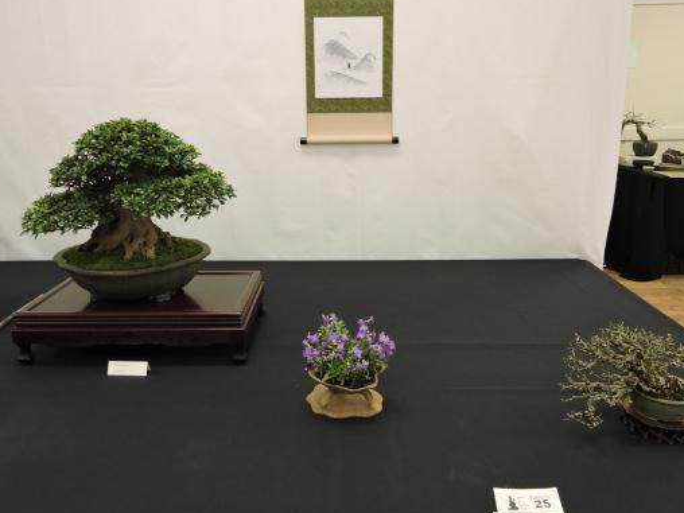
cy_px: 238
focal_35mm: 28
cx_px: 335
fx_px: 553
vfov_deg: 49.7
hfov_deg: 63.4
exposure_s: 1/30
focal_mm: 4.3
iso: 320
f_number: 3.3
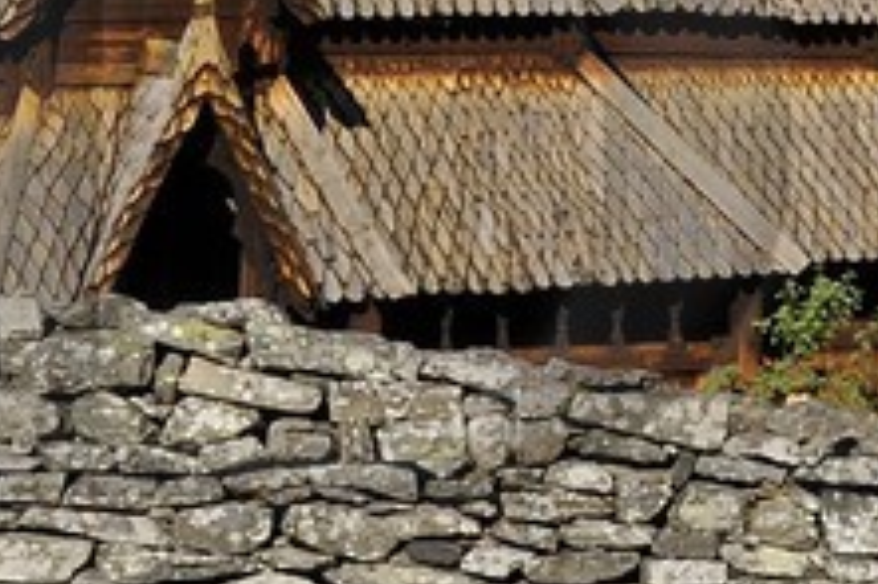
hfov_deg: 11.7
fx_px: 4240
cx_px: 874
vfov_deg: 7.8
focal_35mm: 174
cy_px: -147
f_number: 18
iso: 200
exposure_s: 1/100
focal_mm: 24
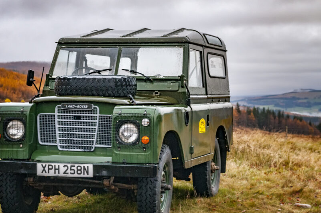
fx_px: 855
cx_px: 128
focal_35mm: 96
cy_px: 109
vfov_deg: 14.2
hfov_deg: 21.2
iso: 400
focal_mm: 50
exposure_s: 1/60
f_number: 5.6
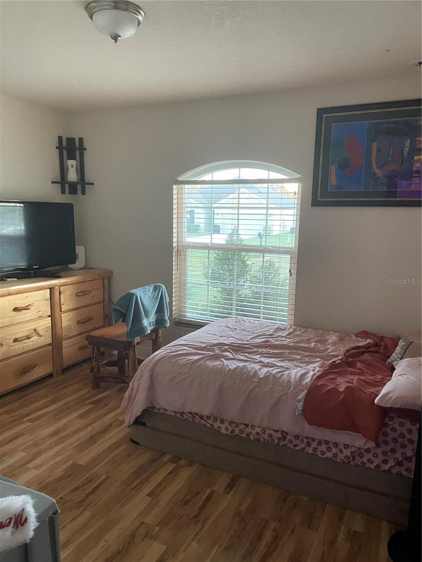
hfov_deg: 53.1
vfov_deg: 67.3
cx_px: 211
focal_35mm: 26
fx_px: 423
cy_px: 281
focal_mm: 4.2
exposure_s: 1/60
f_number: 1.6
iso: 500
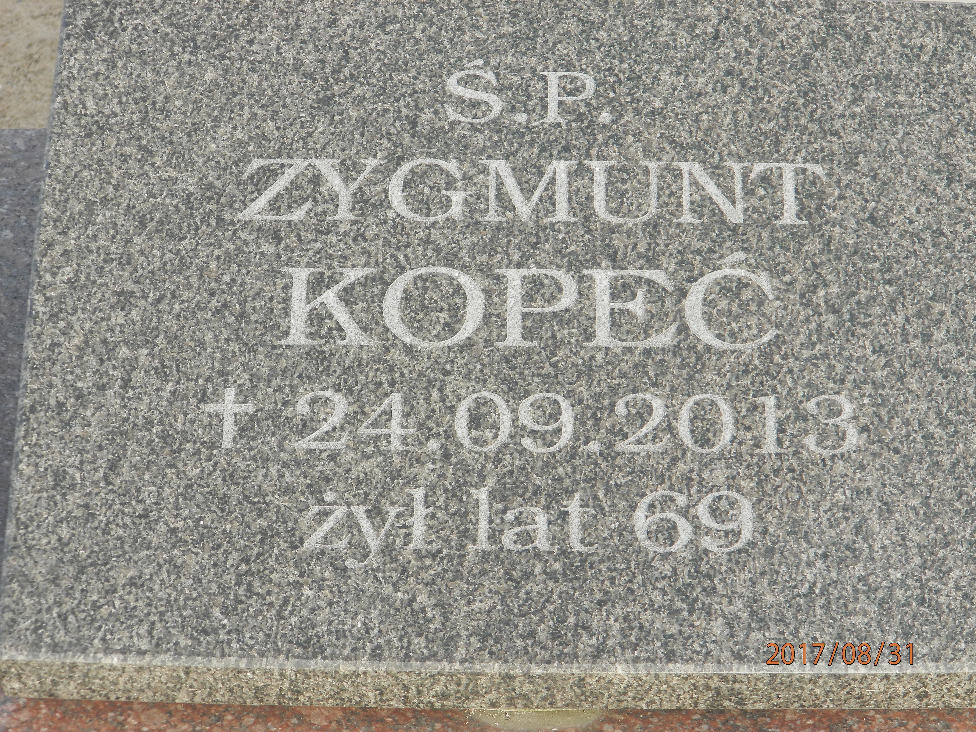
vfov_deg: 9.7
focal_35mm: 153
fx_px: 4314
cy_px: 366
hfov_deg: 12.9
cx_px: 488
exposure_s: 1/125
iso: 80
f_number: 4.9
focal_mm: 27.4
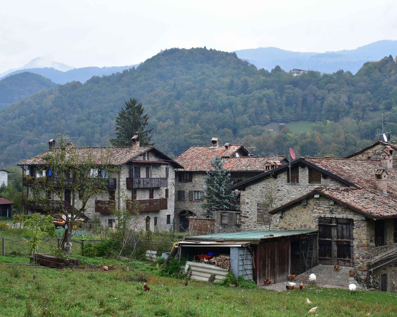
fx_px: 564
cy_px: 158
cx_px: 229
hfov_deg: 38.7
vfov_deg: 31.5
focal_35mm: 48
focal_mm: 28
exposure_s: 1/100
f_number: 9
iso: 400
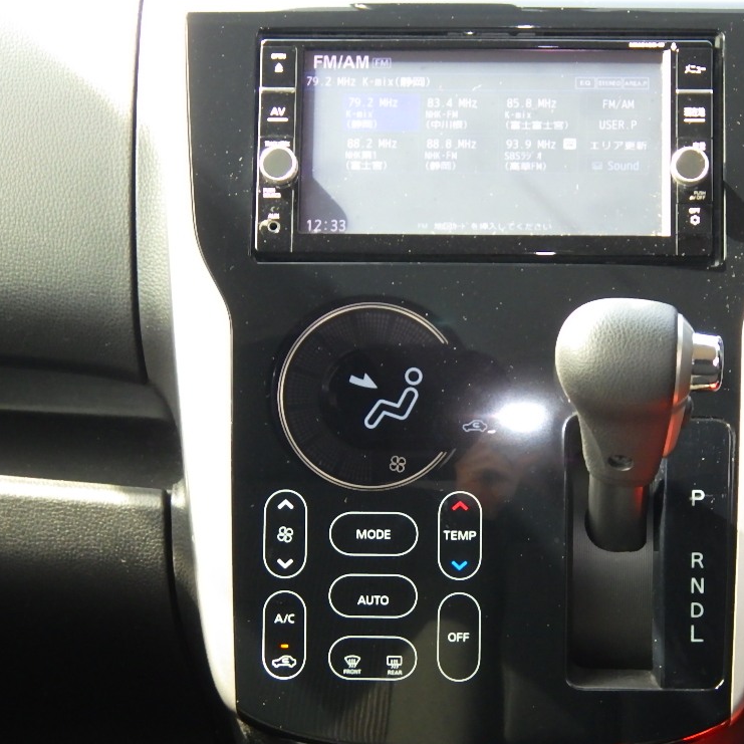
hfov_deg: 18.4
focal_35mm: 94
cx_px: 482
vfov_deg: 18.5
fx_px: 2286
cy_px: 383
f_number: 4.8
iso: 500
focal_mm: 13.7
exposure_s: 1/80
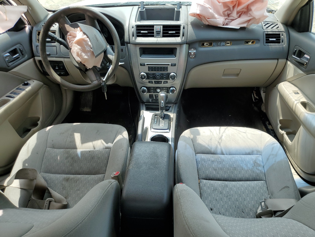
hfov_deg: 67.3
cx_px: 158
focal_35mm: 26
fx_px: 237
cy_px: 118
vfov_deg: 53.1
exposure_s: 1/667
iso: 50
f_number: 1.5
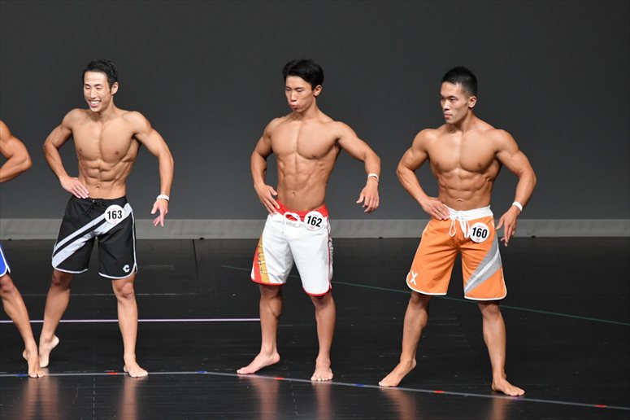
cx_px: 315
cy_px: 210
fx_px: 5510
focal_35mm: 315
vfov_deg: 4.4
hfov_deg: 6.5
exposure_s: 1/400
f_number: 5.6
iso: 4000
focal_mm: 210
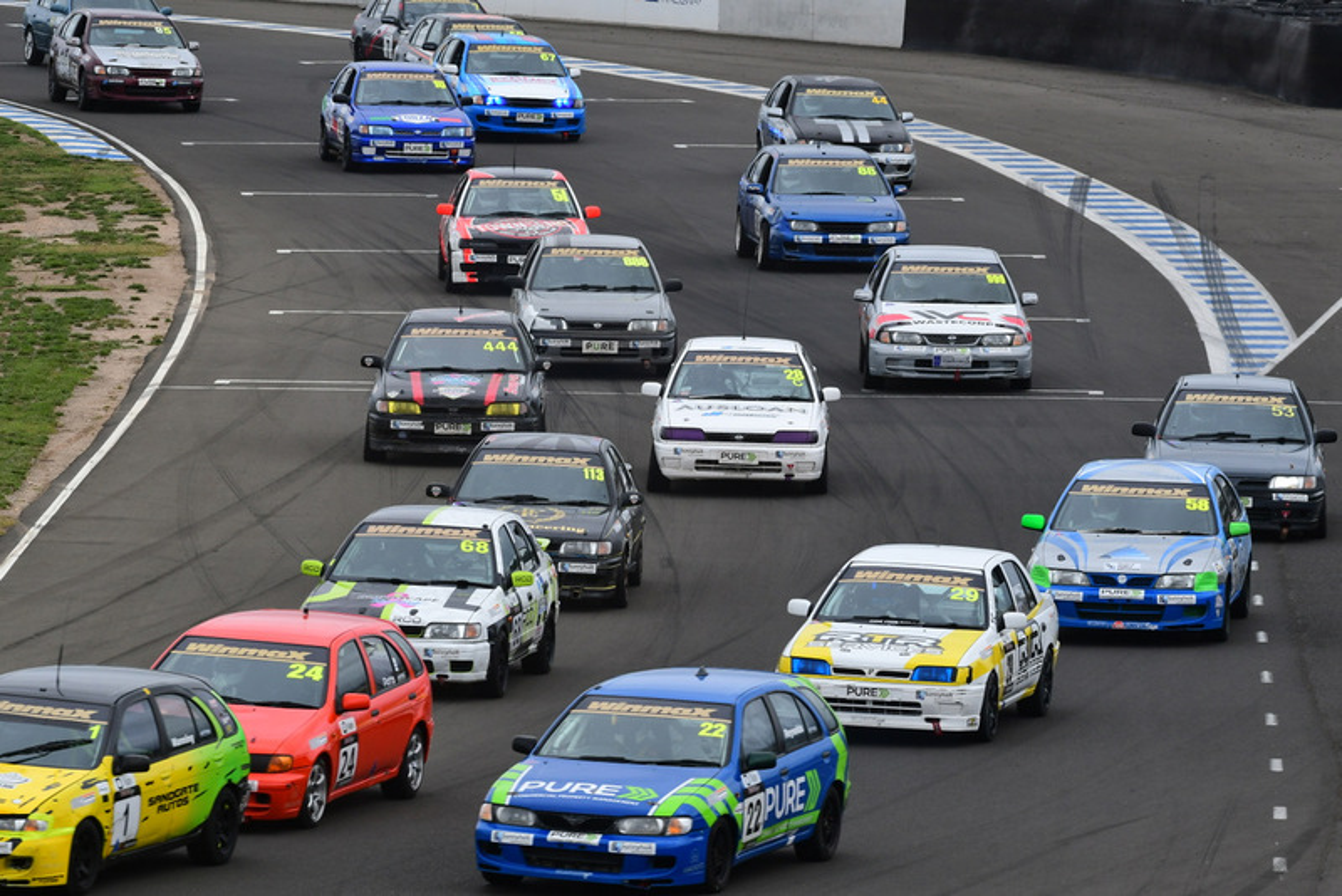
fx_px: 15102
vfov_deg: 3.4
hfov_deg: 5.1
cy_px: 448
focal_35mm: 405
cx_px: 671
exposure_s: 1/640
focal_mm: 270
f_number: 11
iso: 500
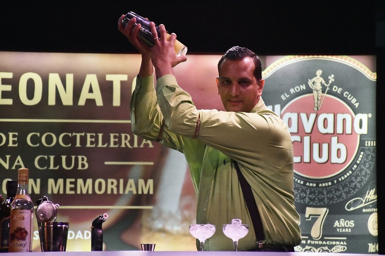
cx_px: 192
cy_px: 128
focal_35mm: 158
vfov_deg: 8.7
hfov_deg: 13.0
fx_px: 1683
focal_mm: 105
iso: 5000
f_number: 5.6
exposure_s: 1/800
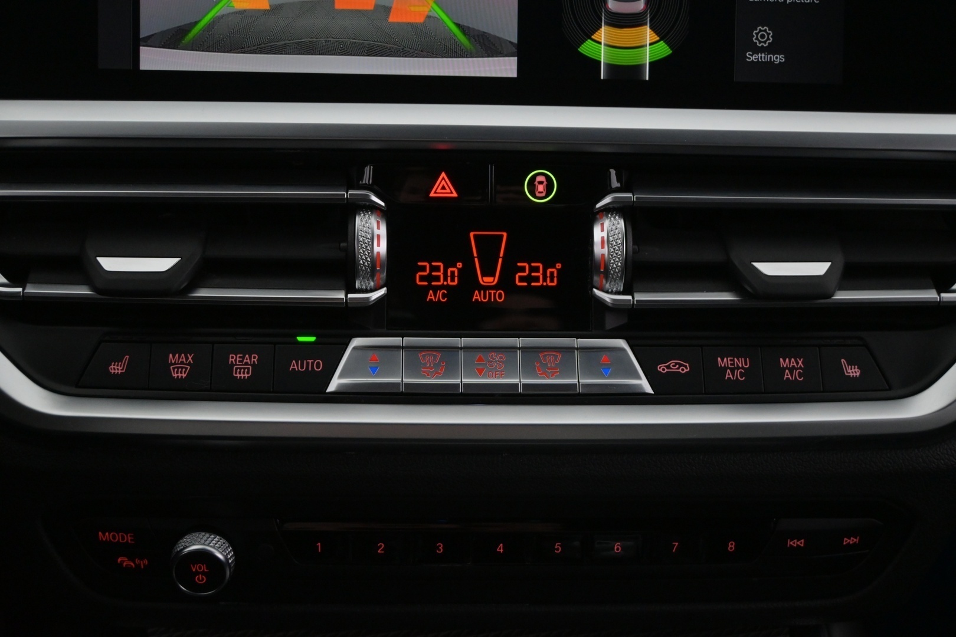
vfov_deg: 29.4
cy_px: 318
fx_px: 1215
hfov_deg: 43.0
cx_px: 478
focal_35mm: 46
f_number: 4.8
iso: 2500
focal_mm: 30.5
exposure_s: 1/80
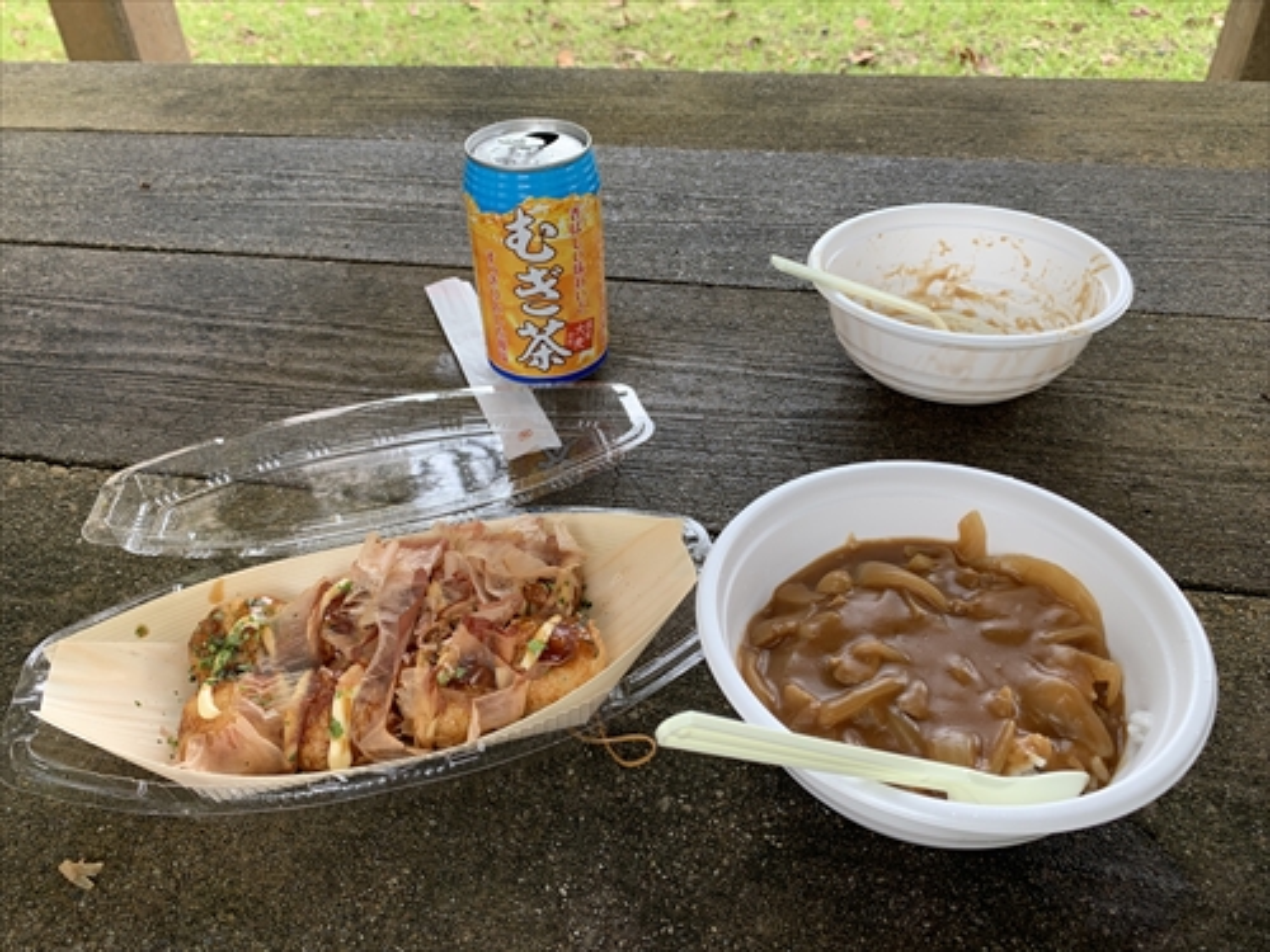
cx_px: 635
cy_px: 476
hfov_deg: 67.3
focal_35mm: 26
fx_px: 954
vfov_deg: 53.1
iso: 25
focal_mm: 4.25
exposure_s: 1/137
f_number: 1.8
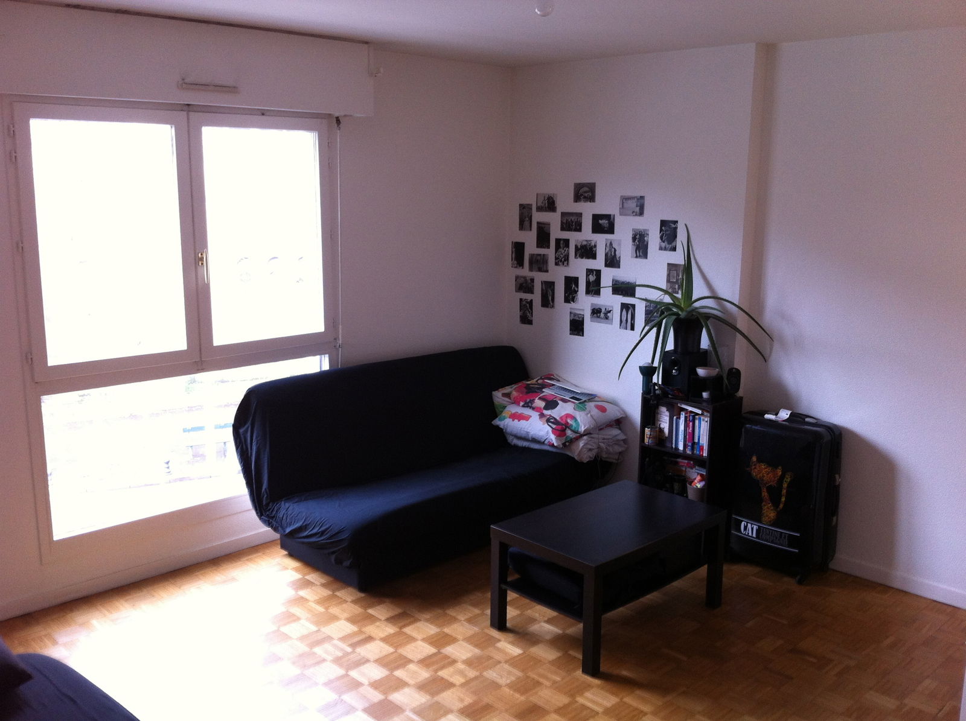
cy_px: 360
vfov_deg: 40.6
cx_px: 483
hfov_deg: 52.7
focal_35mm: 35
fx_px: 975
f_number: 2.8
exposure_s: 1/15
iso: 100
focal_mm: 3.85
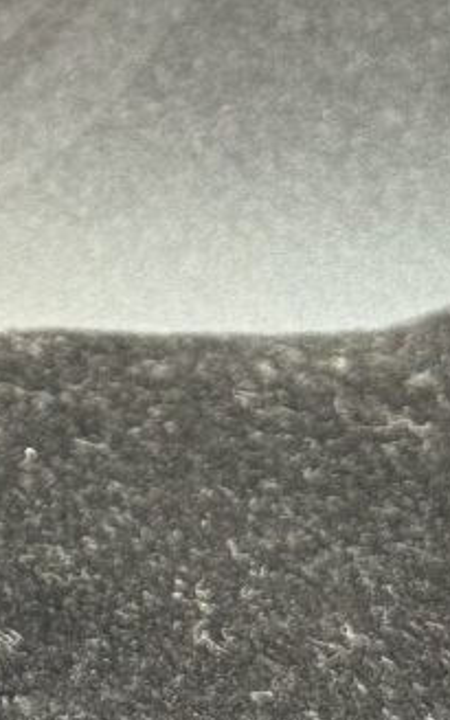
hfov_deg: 6.9
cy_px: -336
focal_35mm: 186
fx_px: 3650
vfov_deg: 10.9
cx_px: -358
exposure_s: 1/40
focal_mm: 6.76
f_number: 1.78
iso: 400
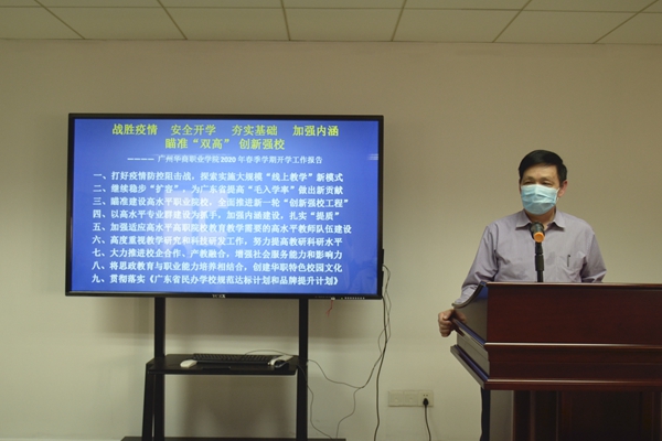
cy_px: 220
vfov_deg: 38.4
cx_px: 331
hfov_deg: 55.1
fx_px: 634
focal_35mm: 34
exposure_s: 1/80
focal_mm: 23
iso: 1000
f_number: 4.5
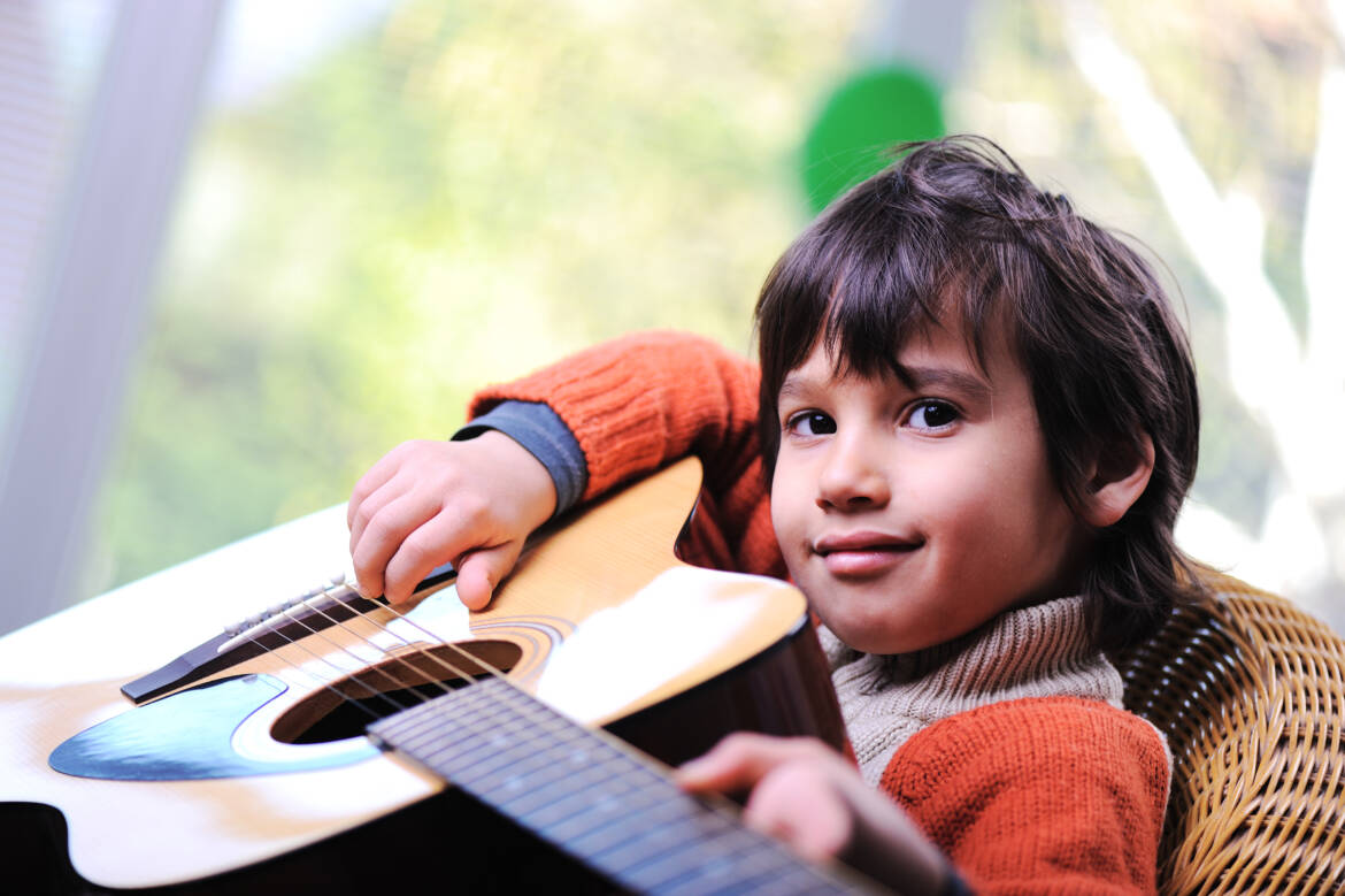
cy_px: 448
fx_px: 3921
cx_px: 672
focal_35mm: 105
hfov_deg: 19.5
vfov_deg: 13.0
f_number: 3
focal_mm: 105
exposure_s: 1/160
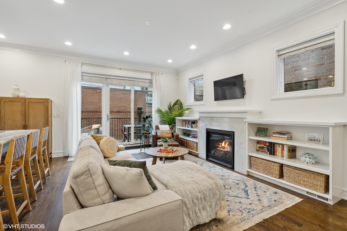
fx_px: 154
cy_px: 116
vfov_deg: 73.7
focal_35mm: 16
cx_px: 174
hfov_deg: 96.7
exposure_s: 1/6
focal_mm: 16
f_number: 8
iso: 320
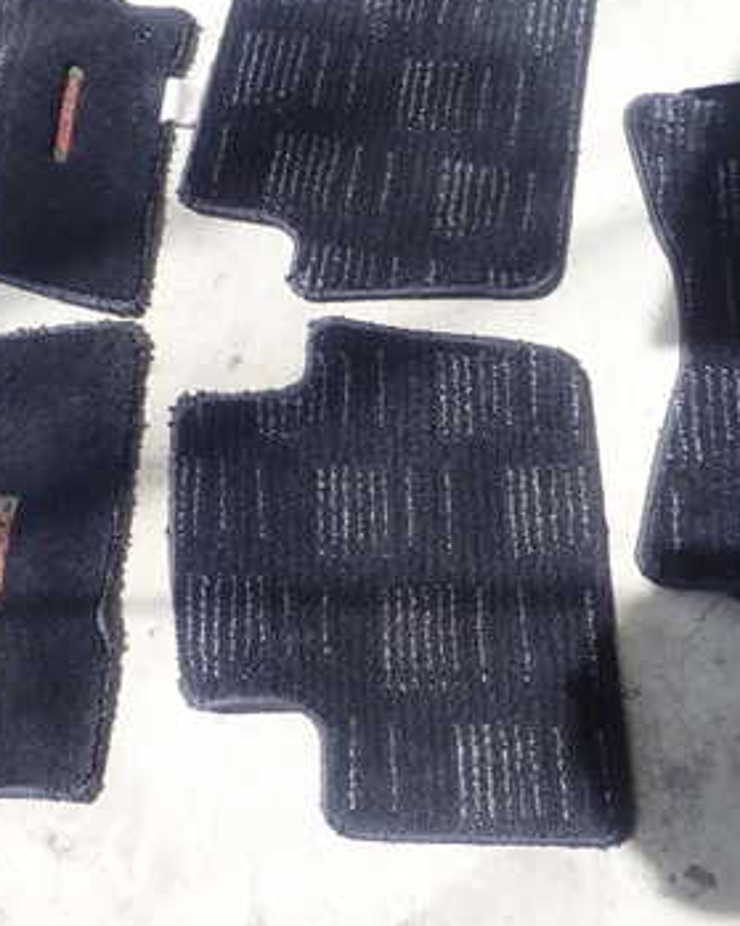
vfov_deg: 43.8
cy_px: 430
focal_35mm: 42
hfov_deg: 34.7
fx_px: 1150
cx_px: 164
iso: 100
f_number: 2.8
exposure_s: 1/100
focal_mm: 4.5
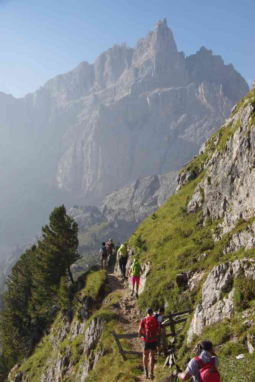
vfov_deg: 37.9
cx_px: 128
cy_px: 191
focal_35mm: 52
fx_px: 558
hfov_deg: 25.8
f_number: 11
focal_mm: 35
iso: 200
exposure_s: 1/60
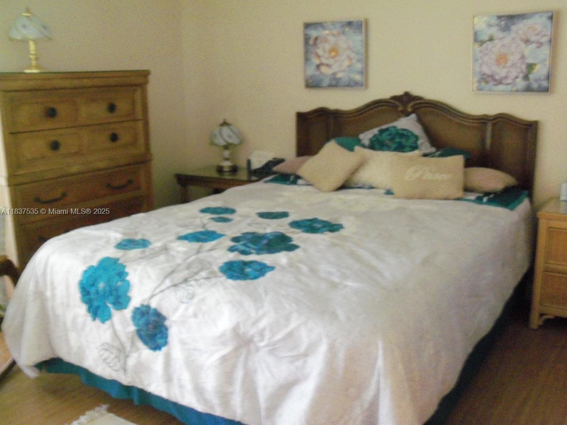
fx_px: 573
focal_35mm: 35
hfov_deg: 52.6
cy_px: 212
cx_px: 284
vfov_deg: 40.7
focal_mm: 6.3
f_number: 3
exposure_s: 1/10
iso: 400
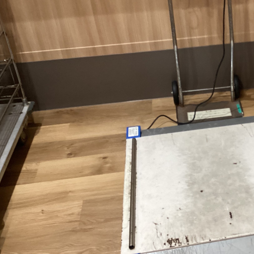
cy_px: 93
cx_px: 240
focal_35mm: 55
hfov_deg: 29.5
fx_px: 457
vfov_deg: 30.9
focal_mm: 3.3
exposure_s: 1/40
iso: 320
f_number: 2.4
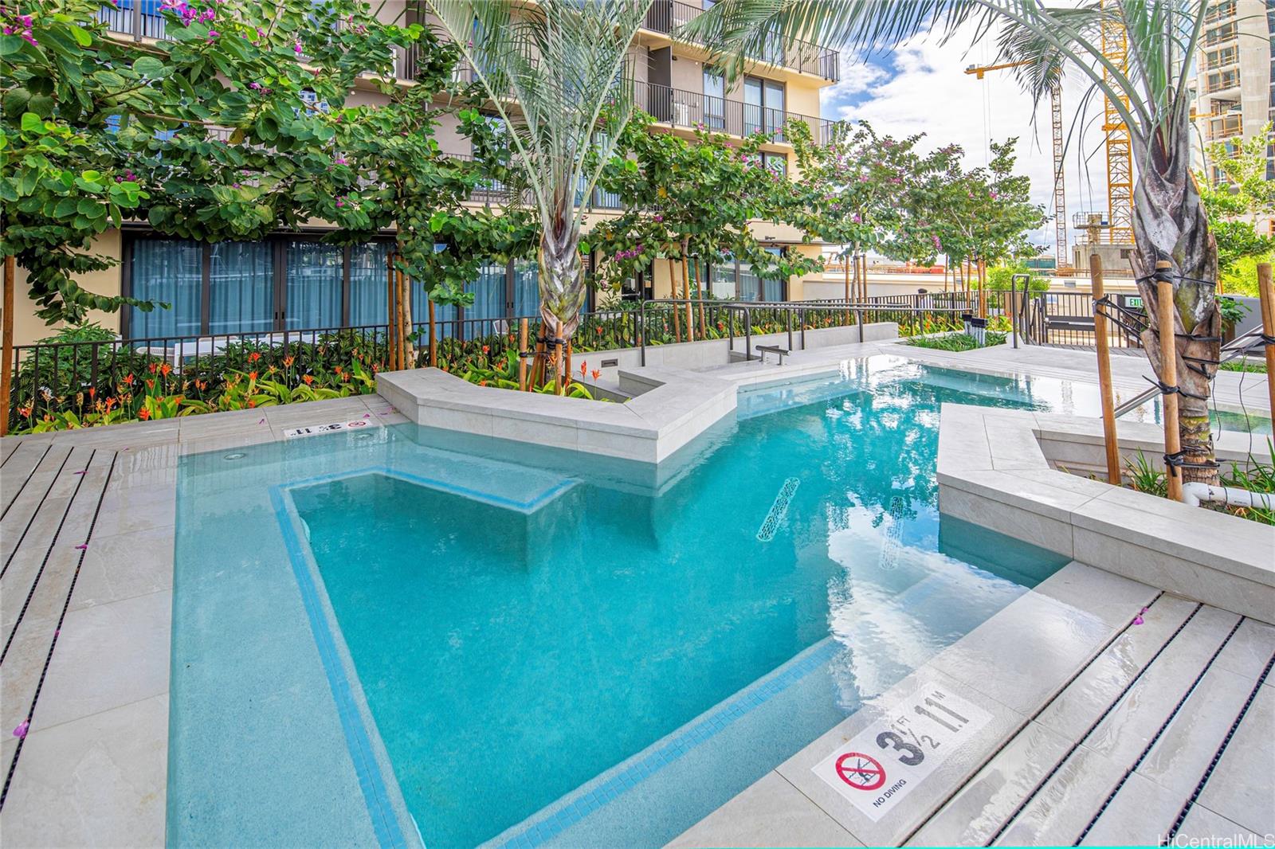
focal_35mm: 17
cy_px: 424
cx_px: 638
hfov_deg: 93.3
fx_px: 602
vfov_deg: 70.4
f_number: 8
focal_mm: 17
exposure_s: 1/640
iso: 100
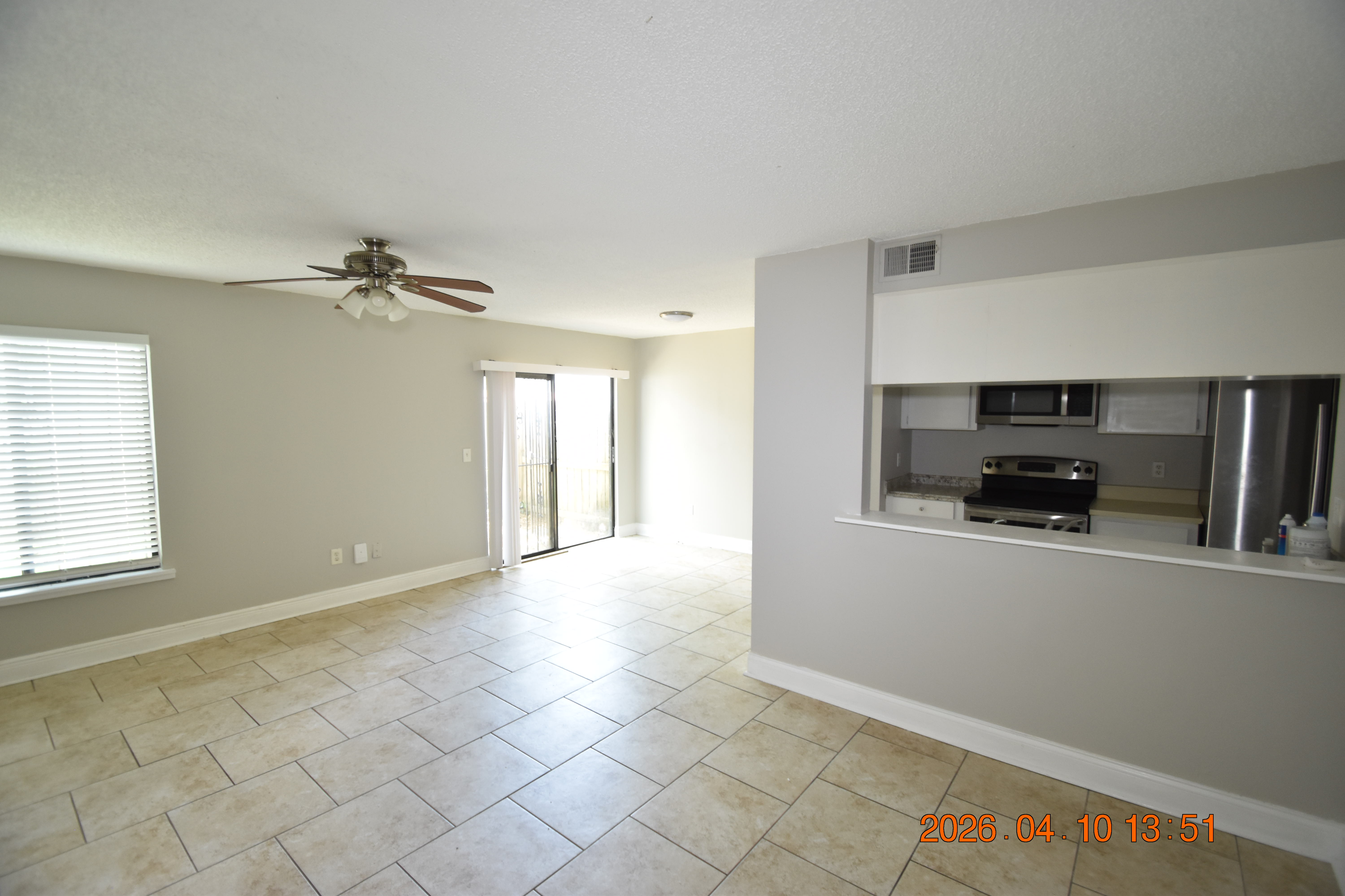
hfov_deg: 100.4
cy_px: 448
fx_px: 560
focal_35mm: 15
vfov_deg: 77.3
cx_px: 672
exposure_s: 1/20
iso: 800
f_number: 3.5
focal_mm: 10
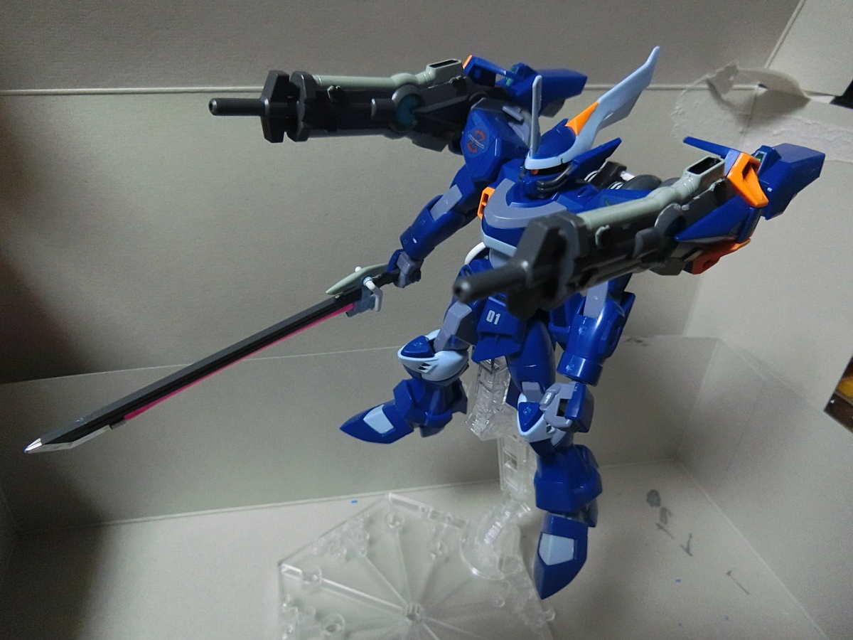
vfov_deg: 54.9
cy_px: 320
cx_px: 426
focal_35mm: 25
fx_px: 616
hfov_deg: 69.4
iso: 800
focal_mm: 4.5
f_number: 3.5
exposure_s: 1/15
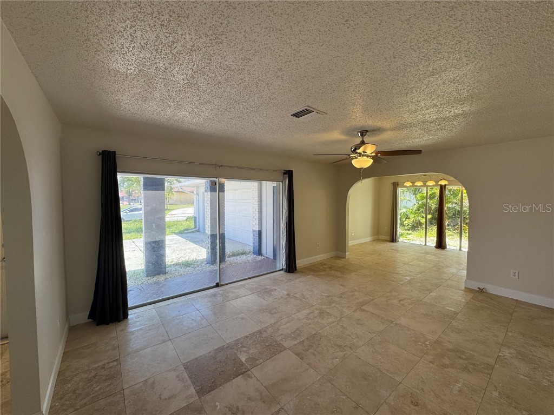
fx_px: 224
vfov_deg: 85.7
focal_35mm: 14
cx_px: 277
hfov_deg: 102.1
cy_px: 208
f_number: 2.2
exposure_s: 1/185
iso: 40
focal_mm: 2.22
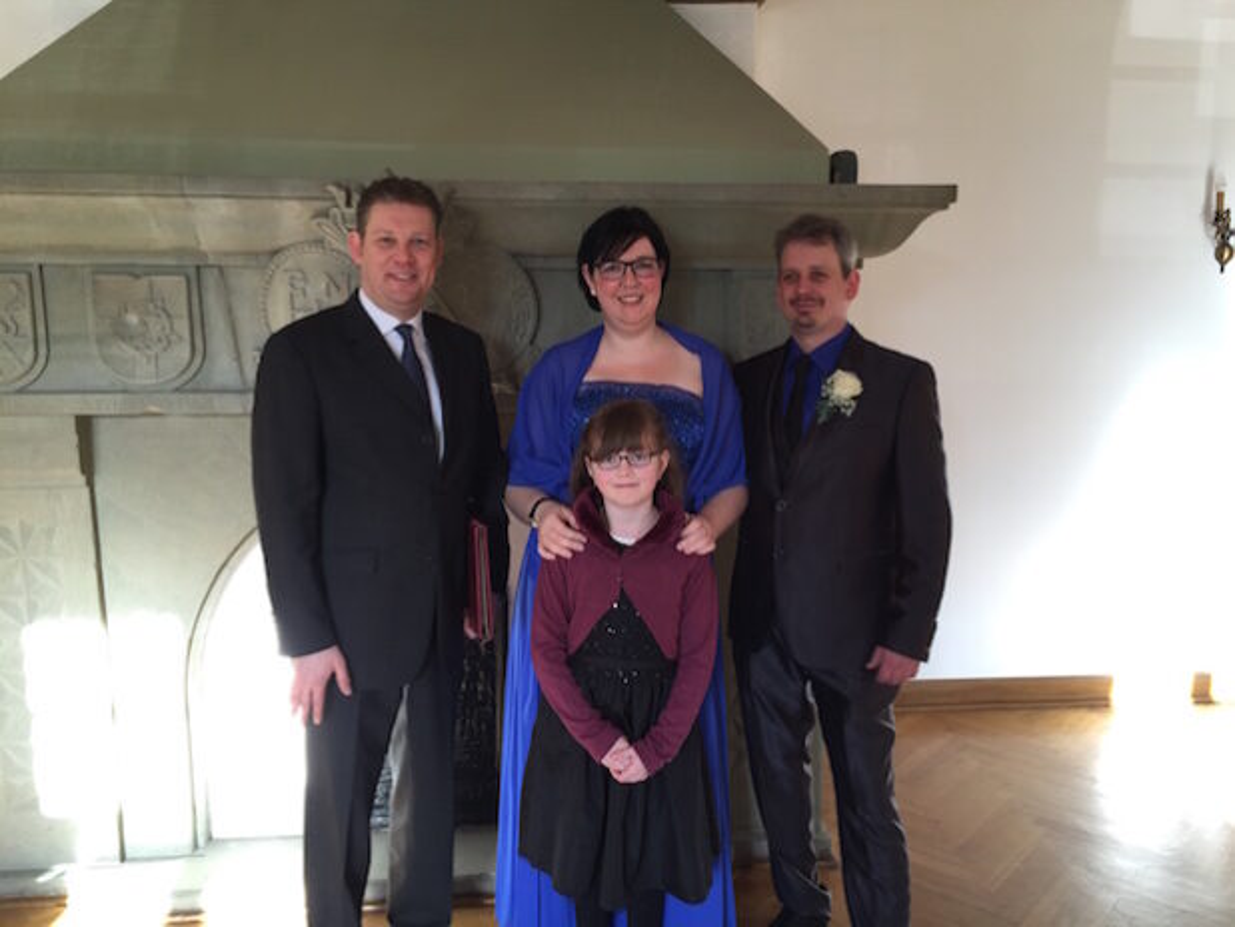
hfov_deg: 61.6
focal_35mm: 29
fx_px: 1035
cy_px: 464
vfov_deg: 48.3
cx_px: 618
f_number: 2.2
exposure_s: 1/50
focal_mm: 4.15
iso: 40
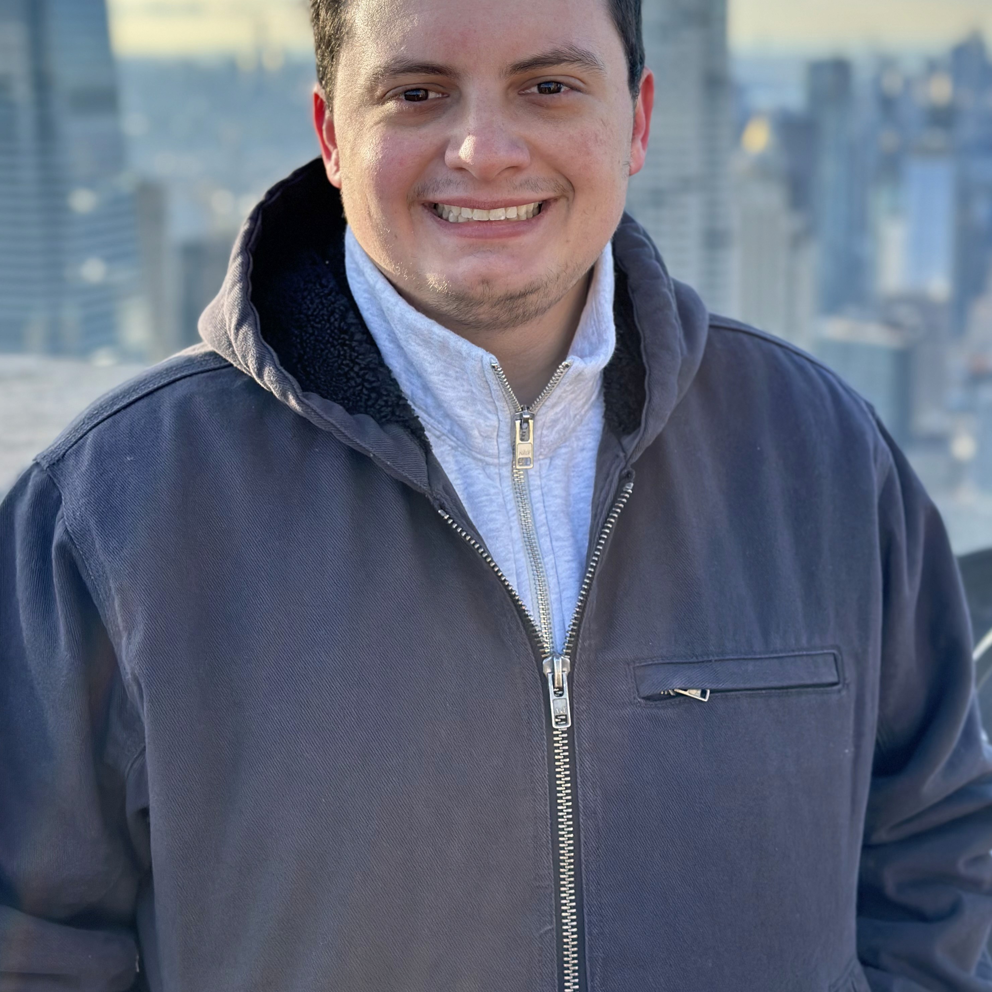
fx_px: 1880
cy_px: 344
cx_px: 486
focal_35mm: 58
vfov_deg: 29.4
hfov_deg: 29.6
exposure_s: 1/1497
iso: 80
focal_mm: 6.86
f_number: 1.78
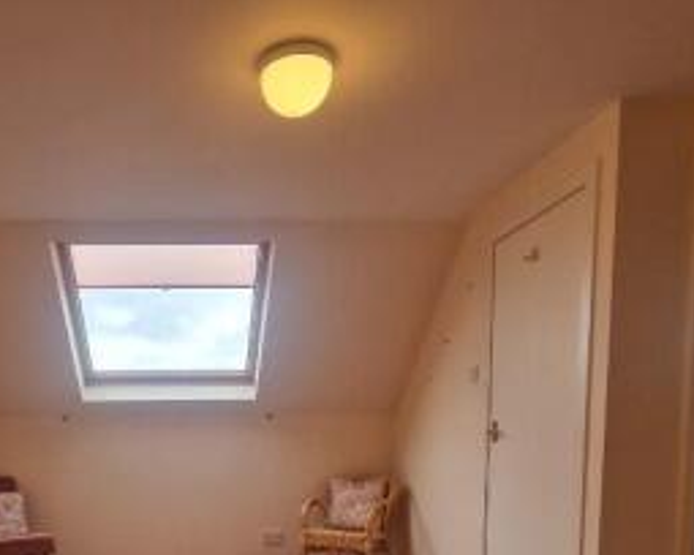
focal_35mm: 29
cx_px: 203
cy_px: 502
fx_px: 596
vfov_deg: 45.2
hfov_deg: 58.3
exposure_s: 1/100
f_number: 2.2
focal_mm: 2.2
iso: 64
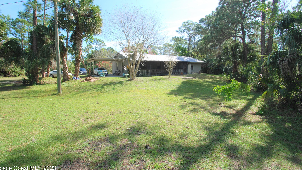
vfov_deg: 66.8
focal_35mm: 16
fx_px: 128
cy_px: 74
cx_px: 149
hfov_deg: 99.4
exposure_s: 1/160
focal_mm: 10
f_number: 6.3
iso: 100
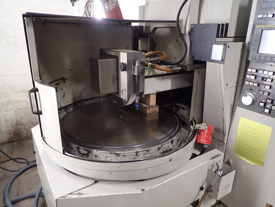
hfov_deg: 69.4
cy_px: 104
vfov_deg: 54.9
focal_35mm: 25
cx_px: 138
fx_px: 199
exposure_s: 1/30
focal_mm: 4.5
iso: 250
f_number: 2
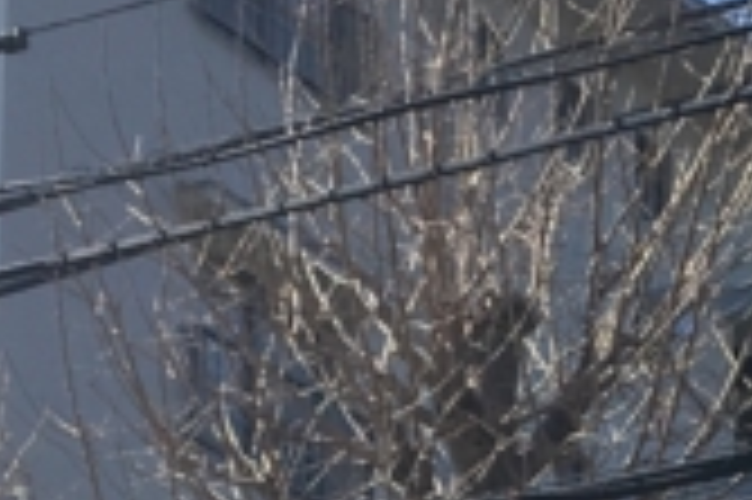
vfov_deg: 7.2
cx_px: 766
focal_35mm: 185
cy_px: 937
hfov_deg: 11.0
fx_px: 3861
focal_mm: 4.15
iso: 25
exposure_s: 1/1672
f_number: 2.2
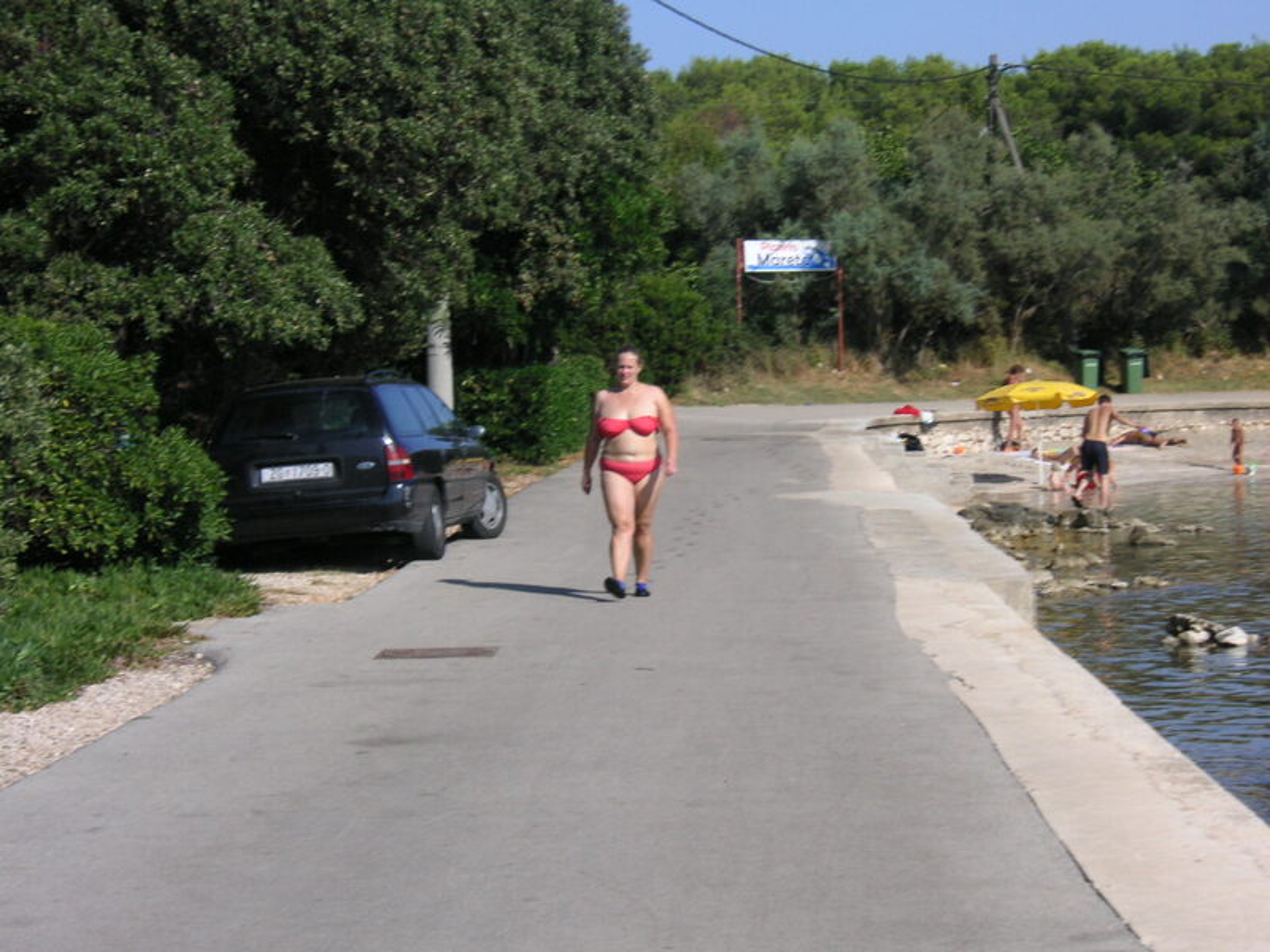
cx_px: 635
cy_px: 476
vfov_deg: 14.8
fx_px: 3669
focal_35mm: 100
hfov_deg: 19.6
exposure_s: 1/500
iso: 50
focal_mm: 16.6
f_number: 5
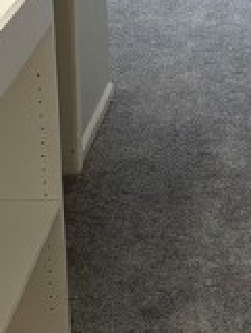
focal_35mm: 124
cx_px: 257
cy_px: -6
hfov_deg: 11.8
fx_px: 1197
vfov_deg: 15.6
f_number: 1.6
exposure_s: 1/60
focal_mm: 5.96
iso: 200
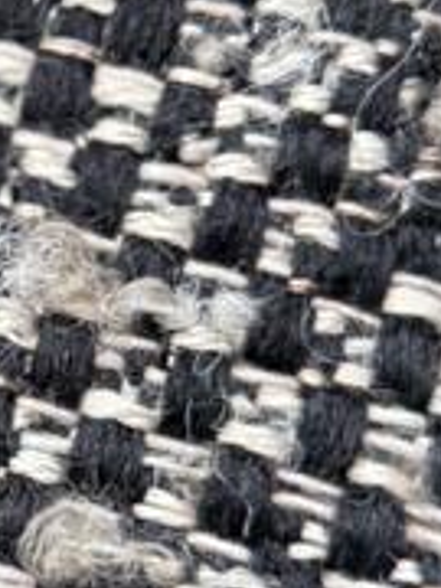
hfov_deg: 8.5
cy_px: 320
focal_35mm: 160
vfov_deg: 12.3
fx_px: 2718
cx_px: -634
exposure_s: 1/113
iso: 200
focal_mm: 6.76
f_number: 1.78
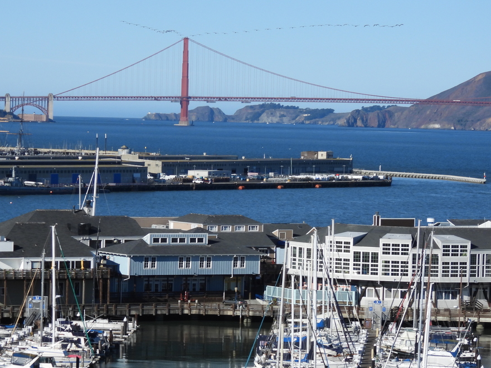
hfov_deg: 11.8
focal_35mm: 167
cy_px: 239
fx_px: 2369
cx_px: 189
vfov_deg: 8.9
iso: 100
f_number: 4
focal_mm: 20.5
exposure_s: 1/1250
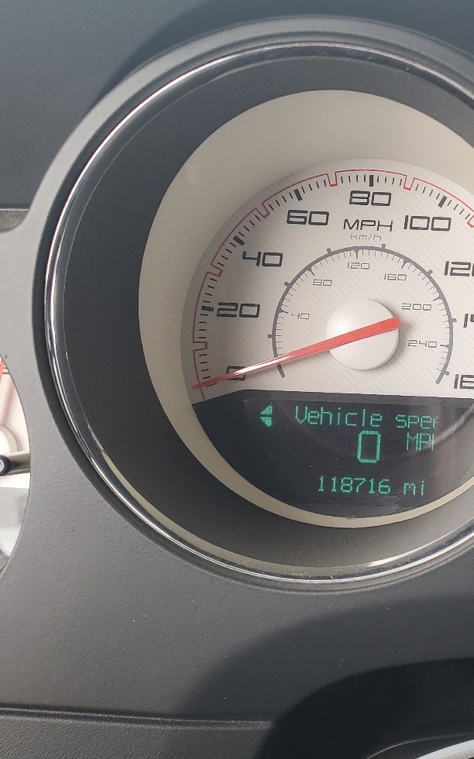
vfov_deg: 44.3
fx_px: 931
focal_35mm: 45
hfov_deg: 26.9
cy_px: 331
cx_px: 483
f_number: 1.5
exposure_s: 1/123
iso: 50
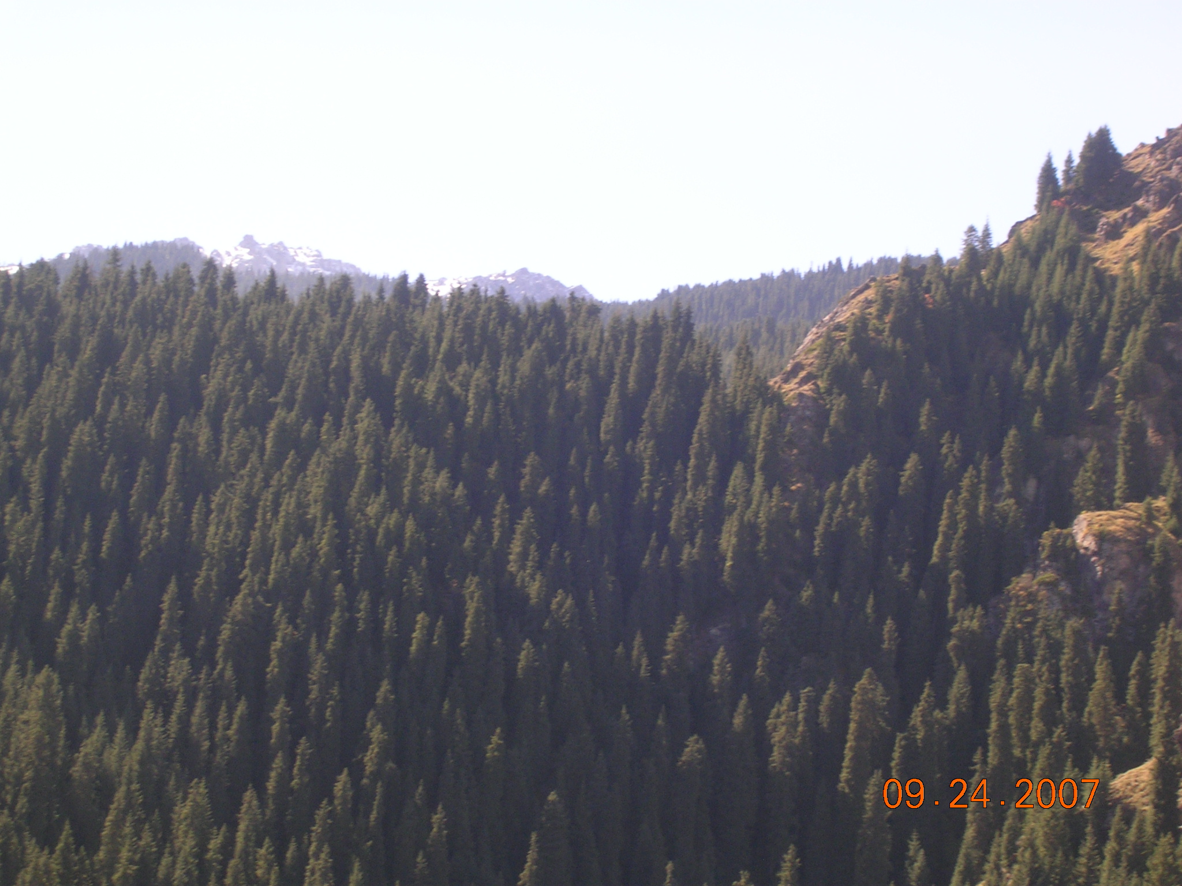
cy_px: 443
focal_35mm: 105
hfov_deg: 18.7
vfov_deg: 14.1
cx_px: 591
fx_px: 3585
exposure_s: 1/142
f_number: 4.6
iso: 50
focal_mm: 15.9
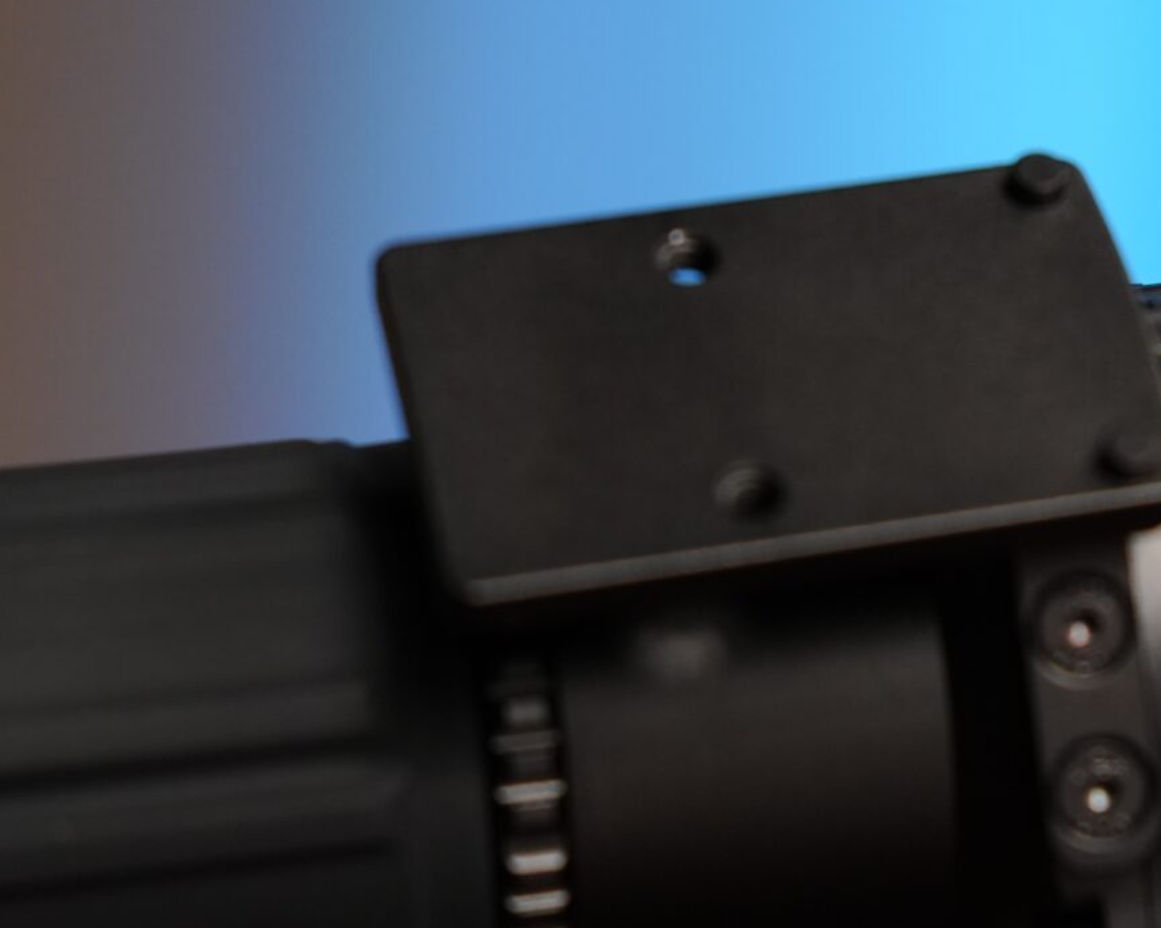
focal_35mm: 145
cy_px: 398
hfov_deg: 13.1
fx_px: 4994
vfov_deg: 10.6
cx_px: 1136
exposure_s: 1/20
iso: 400
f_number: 2.8
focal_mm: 35
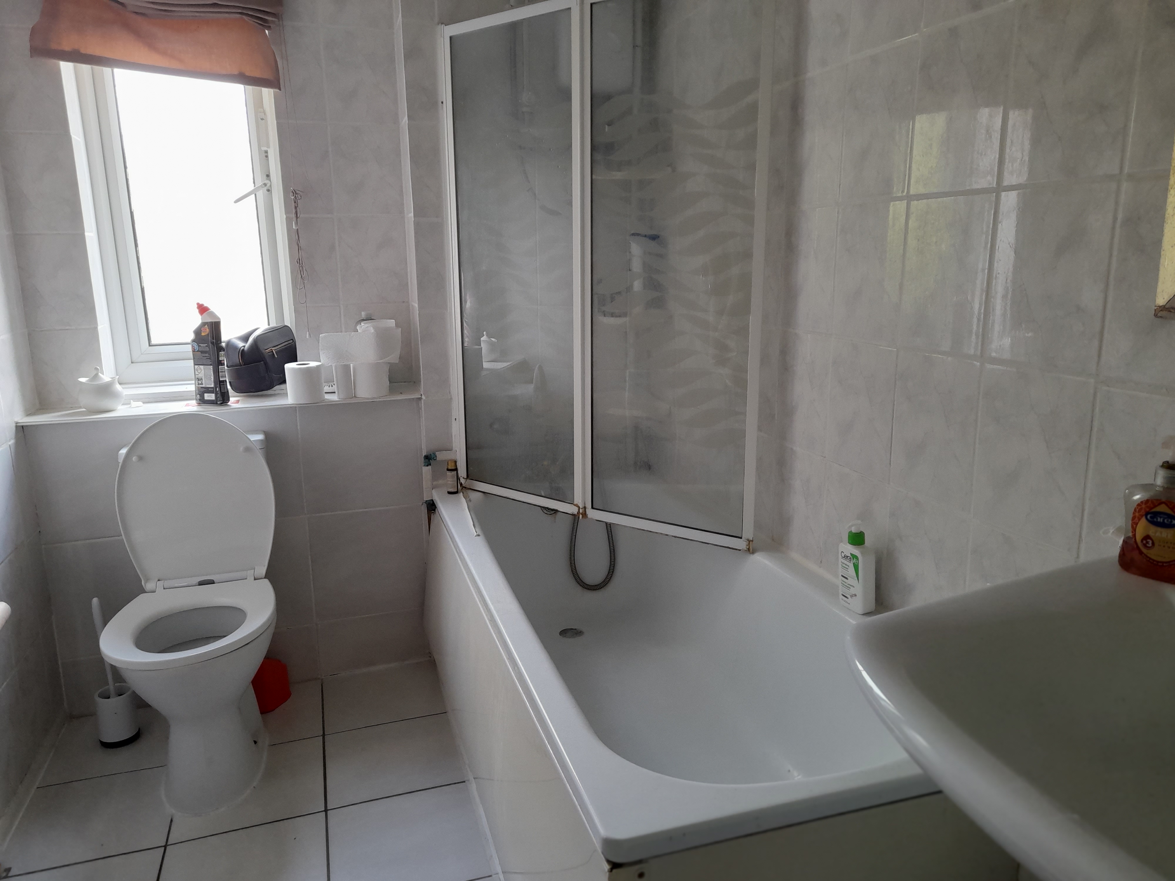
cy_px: 440
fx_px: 849
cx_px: 588
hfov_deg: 69.4
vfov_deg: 54.9
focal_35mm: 25
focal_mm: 4.6
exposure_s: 1/50
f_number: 2
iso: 160
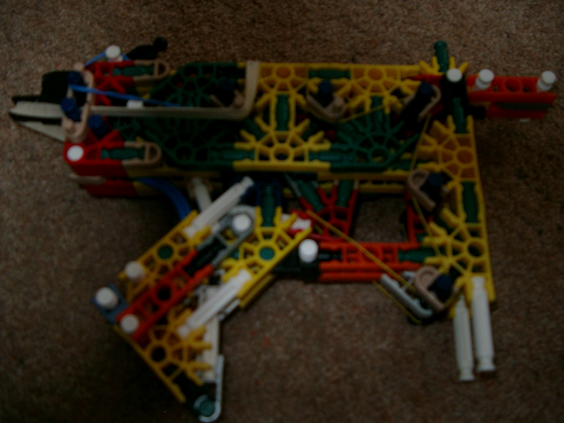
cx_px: 282
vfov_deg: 38.7
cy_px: 212
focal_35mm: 37
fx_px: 603
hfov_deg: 50.1
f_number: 2.6
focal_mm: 7.6
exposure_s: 1/60
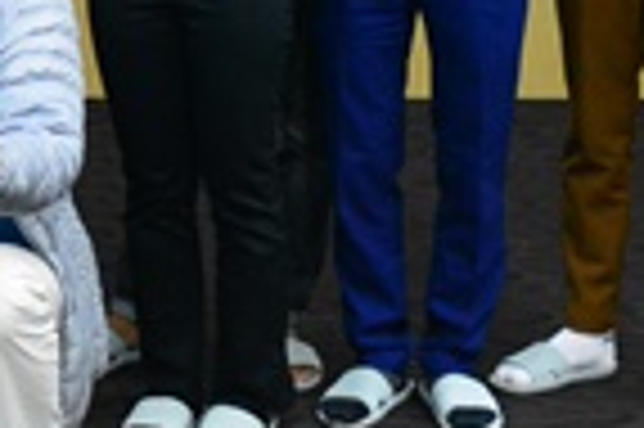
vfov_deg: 9.9
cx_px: 32
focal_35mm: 133
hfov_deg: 15.2
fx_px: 2375
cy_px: -268
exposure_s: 1/250
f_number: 4
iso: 3200
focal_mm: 23
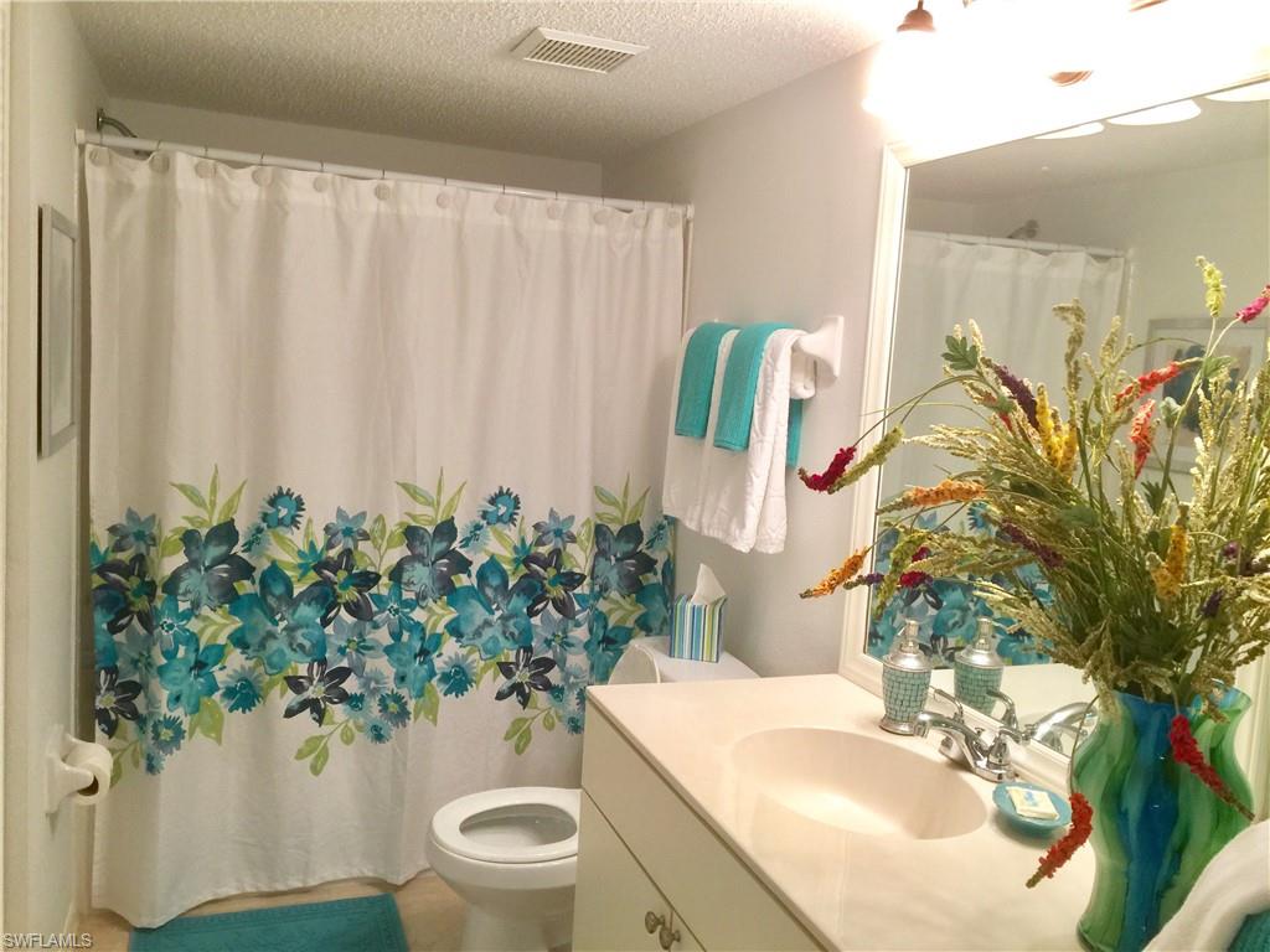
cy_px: 476
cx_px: 635
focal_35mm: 29
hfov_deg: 61.7
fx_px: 1064
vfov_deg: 48.2
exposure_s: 1/15
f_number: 2.2
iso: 32
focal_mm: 4.15
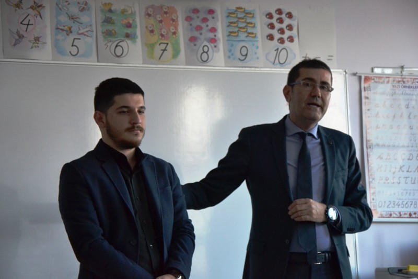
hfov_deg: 17.1
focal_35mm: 120
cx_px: 209
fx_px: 1393
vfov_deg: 11.4
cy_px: 140
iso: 2000
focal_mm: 80
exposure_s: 1/125
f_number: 5.3
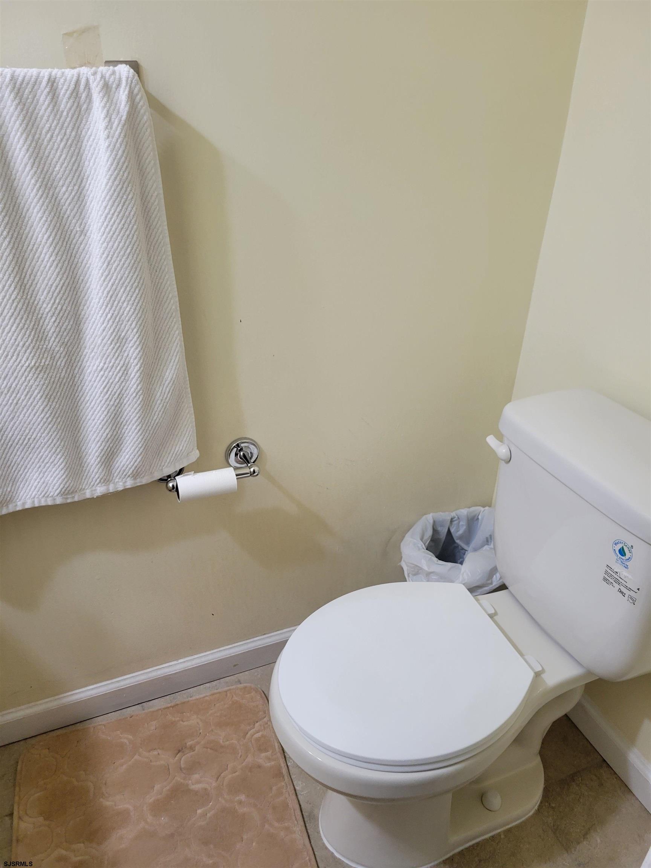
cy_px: 434
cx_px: 326
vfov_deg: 67.3
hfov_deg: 53.1
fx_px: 652
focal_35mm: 26
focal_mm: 5.4
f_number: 1.8
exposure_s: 1/120
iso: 200
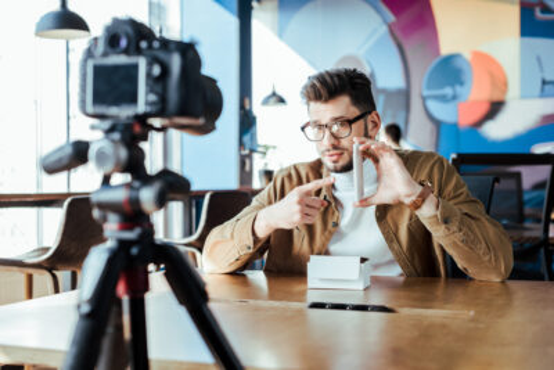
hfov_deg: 39.6
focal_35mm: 50
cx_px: 277
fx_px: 770
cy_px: 185
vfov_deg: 27.0
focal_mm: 50
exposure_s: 1/200
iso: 320
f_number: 3.5
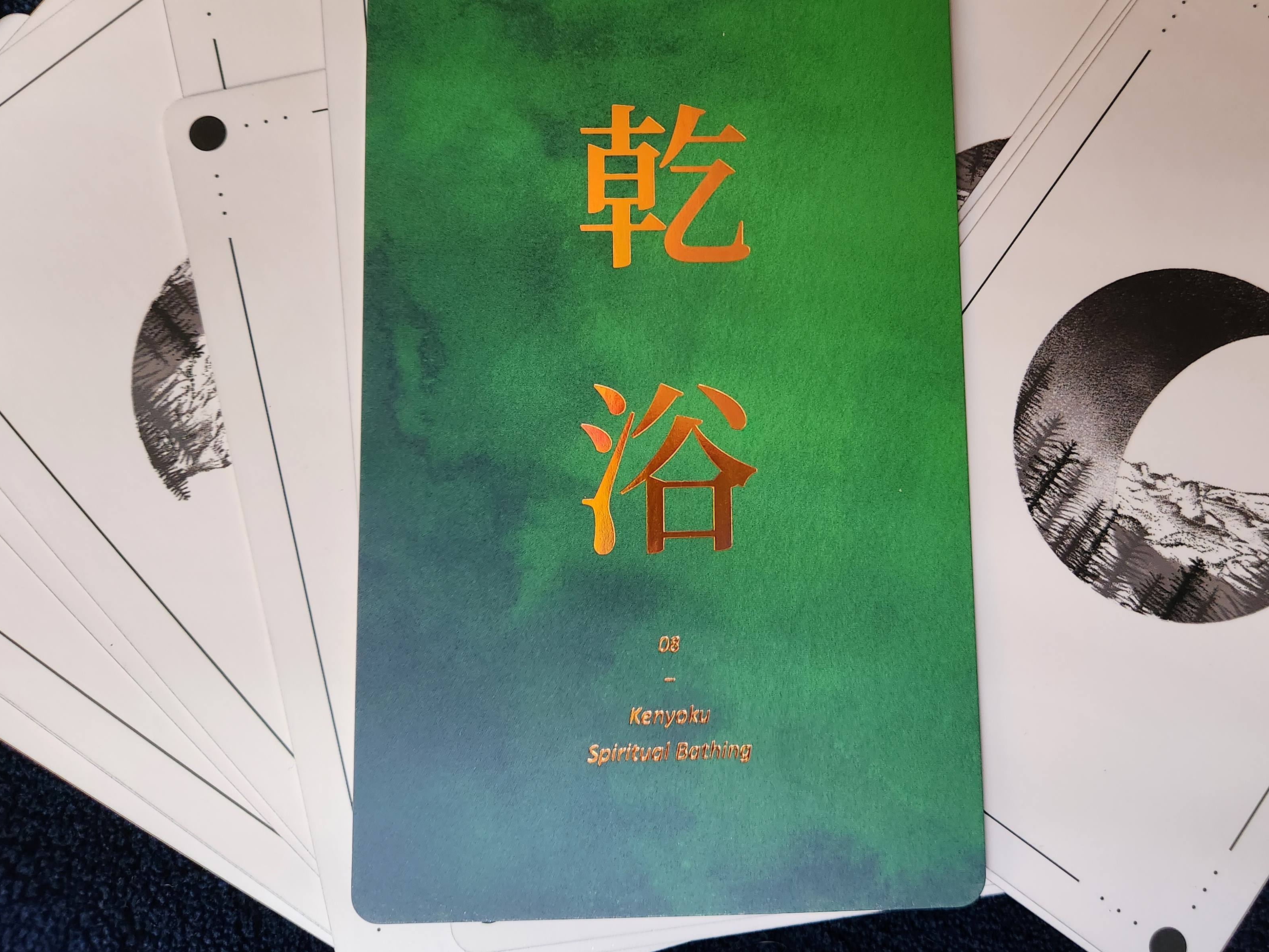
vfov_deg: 47.9
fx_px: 1063
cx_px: 751
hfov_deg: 61.2
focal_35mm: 29
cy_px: 369
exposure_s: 1/60
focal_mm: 5.4
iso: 640
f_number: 1.8
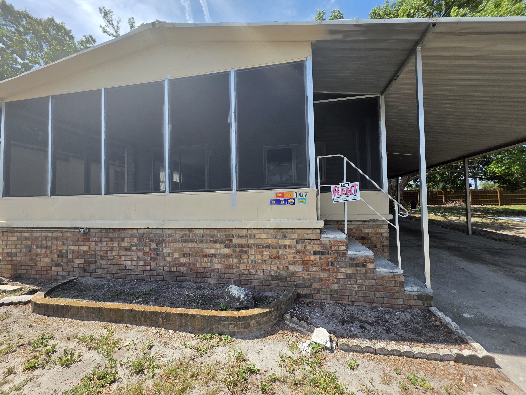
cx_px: 263
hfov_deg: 106.2
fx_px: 198
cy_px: 198
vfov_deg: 89.9
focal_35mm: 13
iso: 40
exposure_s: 1/1354
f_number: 1.9
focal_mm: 2.2
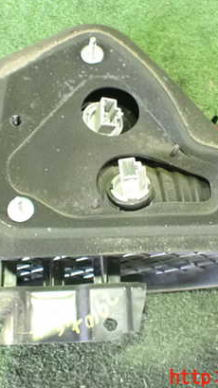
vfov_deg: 42.9
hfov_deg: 24.9
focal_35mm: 48
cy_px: 176
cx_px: 100
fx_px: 493
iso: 1600
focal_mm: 5.4
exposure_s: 1/30
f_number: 2.3
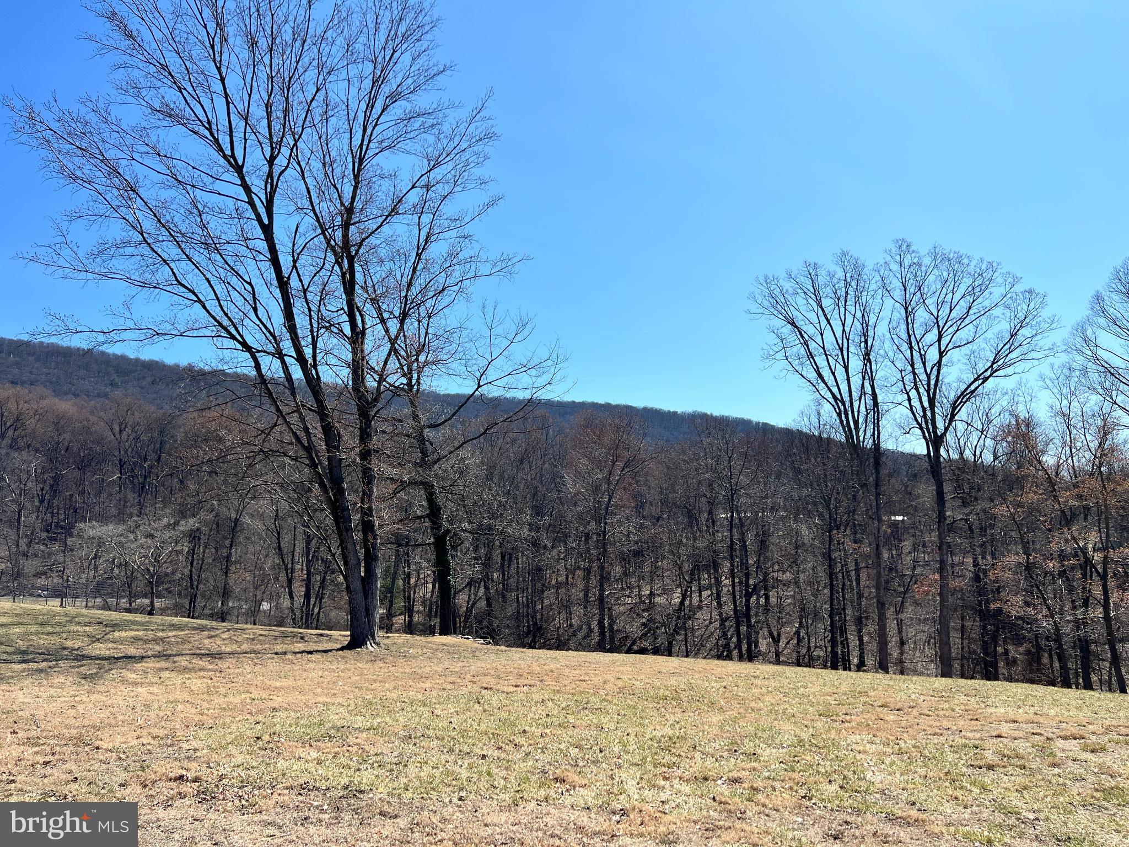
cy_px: 424
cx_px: 564
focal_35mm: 26
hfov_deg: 67.3
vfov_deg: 53.1
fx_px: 848
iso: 50
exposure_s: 1/5587
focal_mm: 5.7
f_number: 1.5
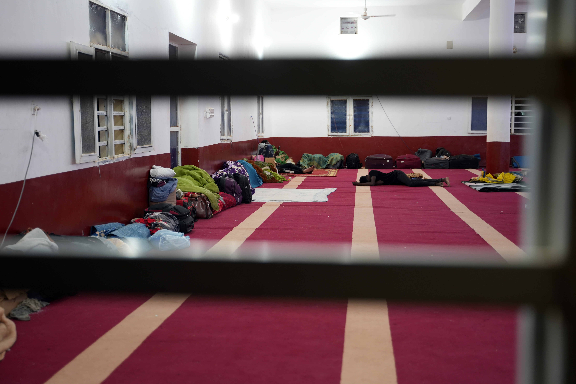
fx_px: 752
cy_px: 192
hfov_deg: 41.9
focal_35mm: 47
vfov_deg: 28.6
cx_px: 288
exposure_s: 1/50
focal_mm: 47
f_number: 2.8
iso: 1000
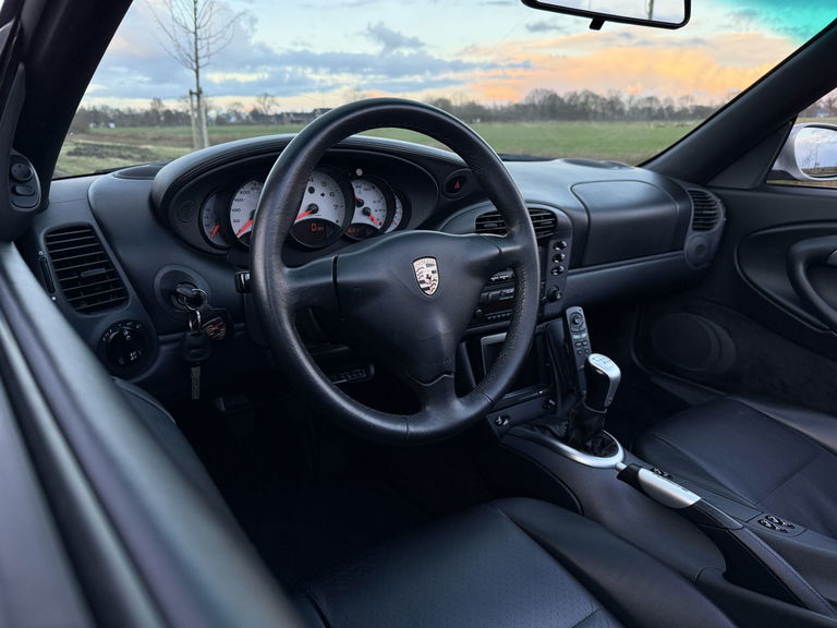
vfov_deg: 56.8
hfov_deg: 71.6
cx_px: 418
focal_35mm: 24
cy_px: 314
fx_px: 580
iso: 200
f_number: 1.78
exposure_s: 1/148
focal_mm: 6.76
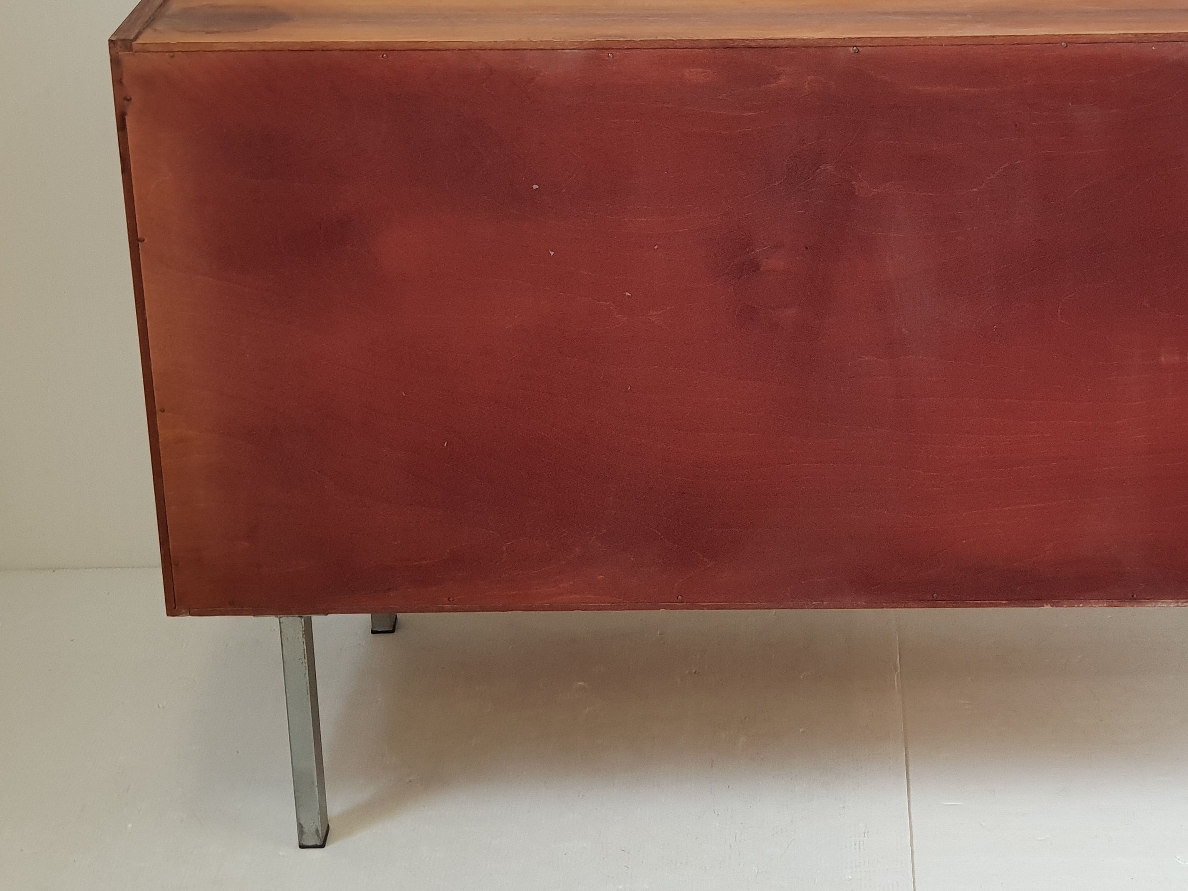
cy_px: 361
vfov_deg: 19.9
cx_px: 817
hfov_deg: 26.1
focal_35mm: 74
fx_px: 2540
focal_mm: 6
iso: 80
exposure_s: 1/33
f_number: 2.4
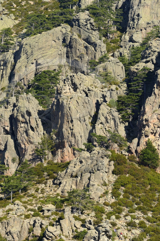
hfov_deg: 5.3
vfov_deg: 8.0
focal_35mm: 259
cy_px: 119
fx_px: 1729
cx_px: 58
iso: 200
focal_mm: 200
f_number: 10
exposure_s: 1/250
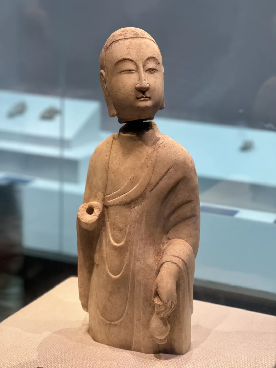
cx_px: 138
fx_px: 819
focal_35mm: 77
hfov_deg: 19.1
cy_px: 184
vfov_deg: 25.3
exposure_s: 1/33
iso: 160
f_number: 2.8
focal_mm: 9
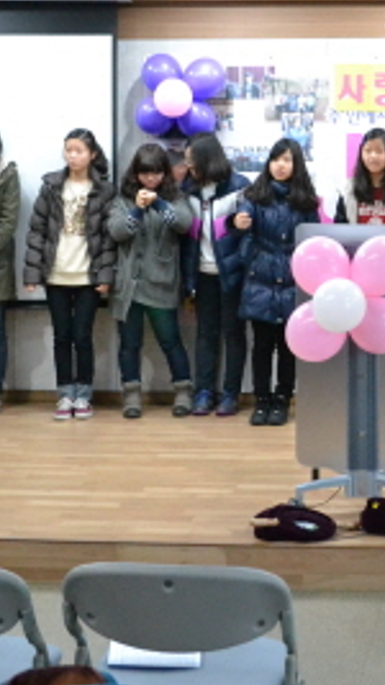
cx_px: 424
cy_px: 118
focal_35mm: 74
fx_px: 1344
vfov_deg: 27.9
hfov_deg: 15.8
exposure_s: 1/100
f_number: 3.5
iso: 3200
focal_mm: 18
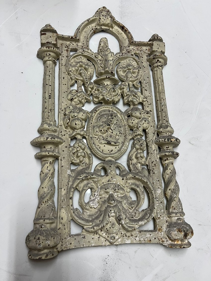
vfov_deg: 67.3
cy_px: 140
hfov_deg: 53.1
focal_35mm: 26
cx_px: 106
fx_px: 211
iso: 80
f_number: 1.5
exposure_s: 1/60
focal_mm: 5.7
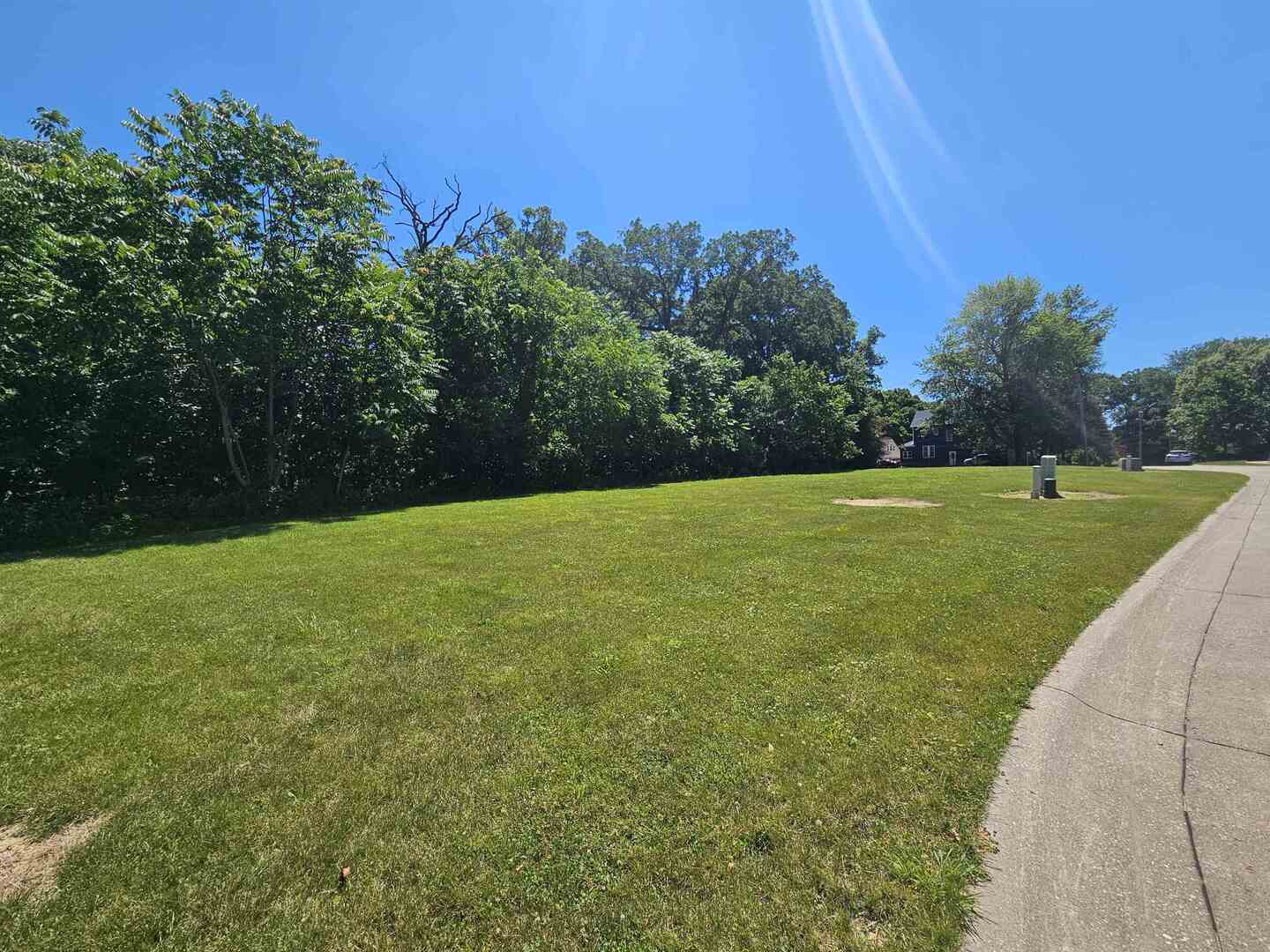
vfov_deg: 89.9
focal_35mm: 13
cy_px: 476
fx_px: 477
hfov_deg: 106.2
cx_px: 635
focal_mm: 2.2
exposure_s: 1/2417
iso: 50
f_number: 2.2
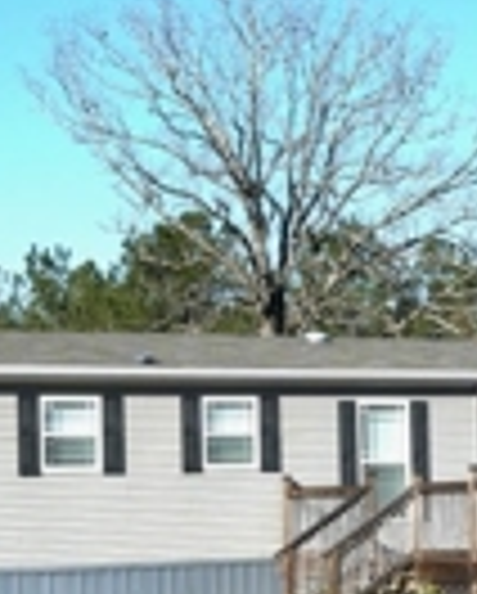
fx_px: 2025
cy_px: 468
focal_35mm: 115
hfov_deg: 13.4
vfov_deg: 16.6
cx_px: 279
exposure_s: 1/640
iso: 320
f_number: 11
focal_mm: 36
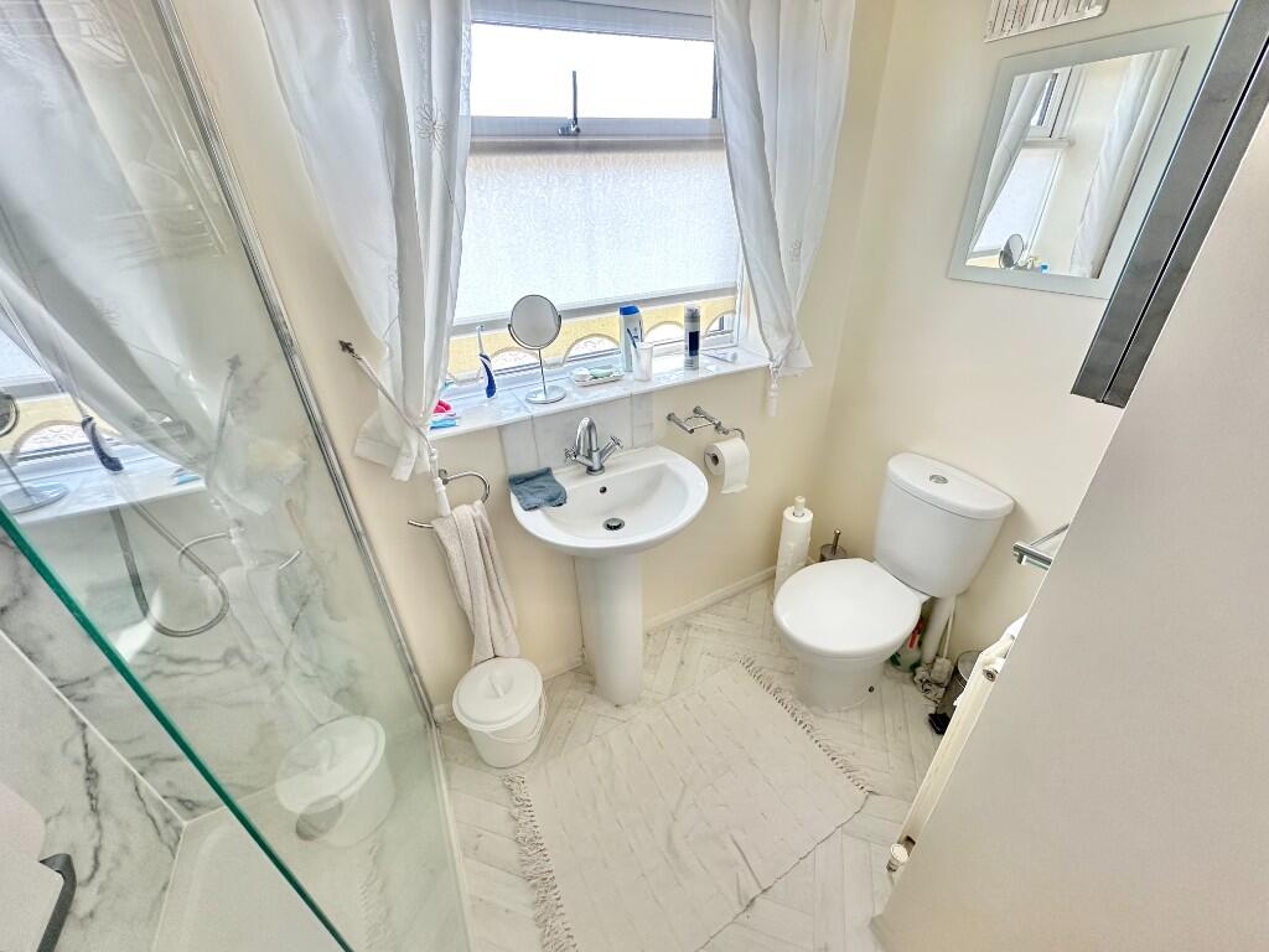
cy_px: 476
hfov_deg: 102.1
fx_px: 513
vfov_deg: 85.7
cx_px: 634
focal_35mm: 14
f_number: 2.2
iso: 200
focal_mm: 2.22
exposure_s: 1/99
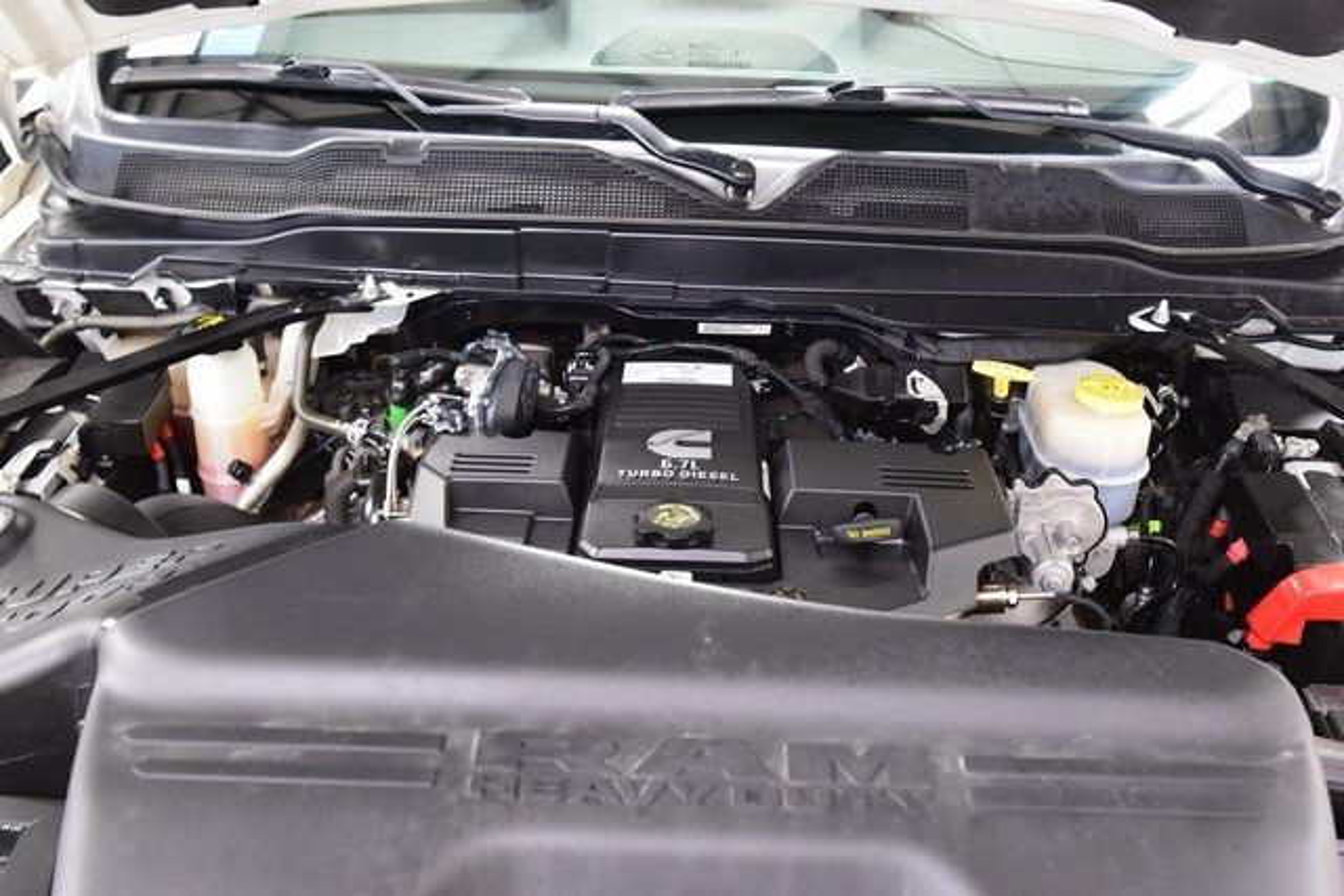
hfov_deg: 53.1
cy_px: 448
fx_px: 1344
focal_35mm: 36
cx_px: 672
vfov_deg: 36.9
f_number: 4.5
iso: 1600
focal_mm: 24
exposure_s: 1/15
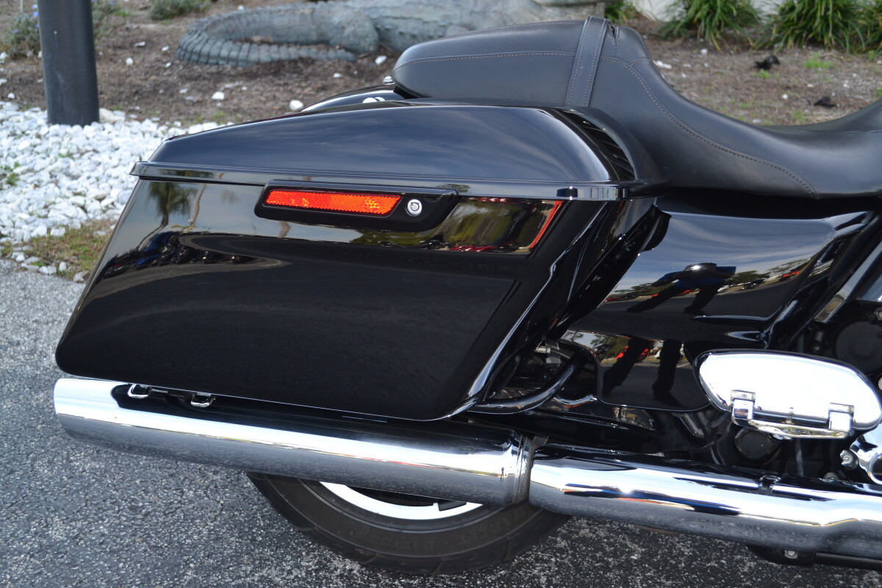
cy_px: 294
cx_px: 441
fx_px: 1102
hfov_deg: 43.6
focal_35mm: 45
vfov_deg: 29.9
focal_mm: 30
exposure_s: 1/125
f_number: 4.5
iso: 160
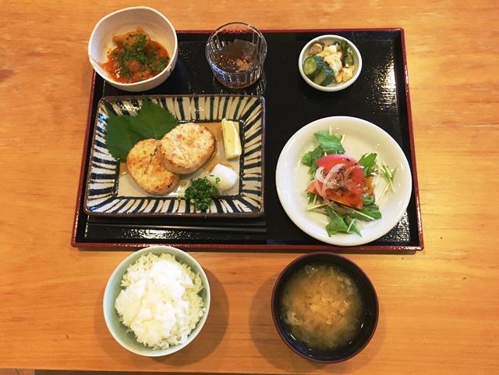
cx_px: 250
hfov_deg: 61.7
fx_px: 418
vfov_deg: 48.2
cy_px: 188
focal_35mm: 29
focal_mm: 4.15
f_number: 2.2
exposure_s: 1/30
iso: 200
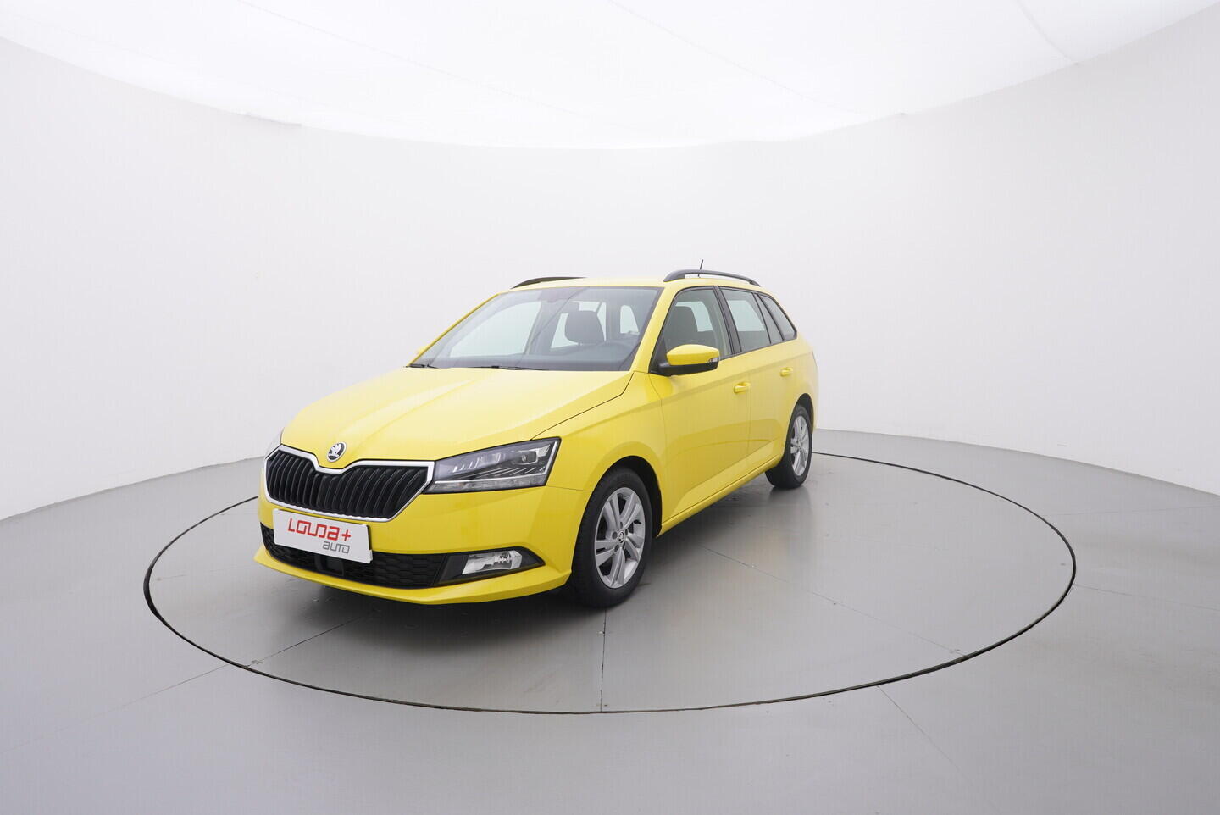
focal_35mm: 22
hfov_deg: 77.3
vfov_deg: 56.2
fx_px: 763
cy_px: 408
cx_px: 610
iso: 200
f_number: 5
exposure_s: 1/80
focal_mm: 15
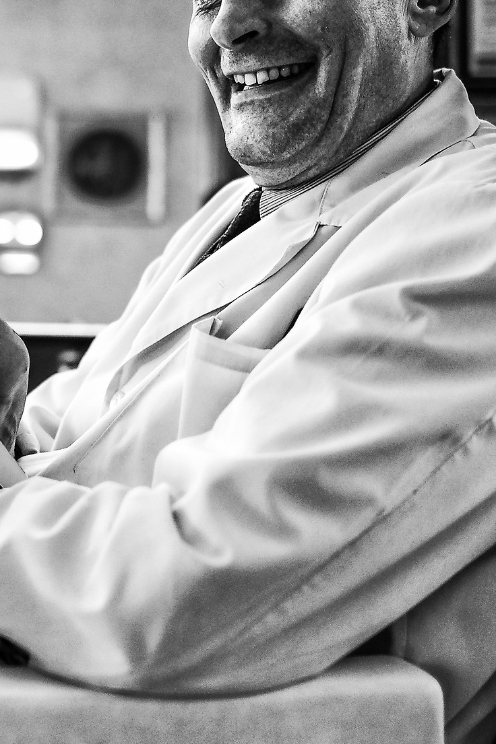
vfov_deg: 26.5
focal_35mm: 76
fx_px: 1572
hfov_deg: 17.8
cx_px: 127
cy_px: 242
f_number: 1.4
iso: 320
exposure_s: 1/125
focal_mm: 23
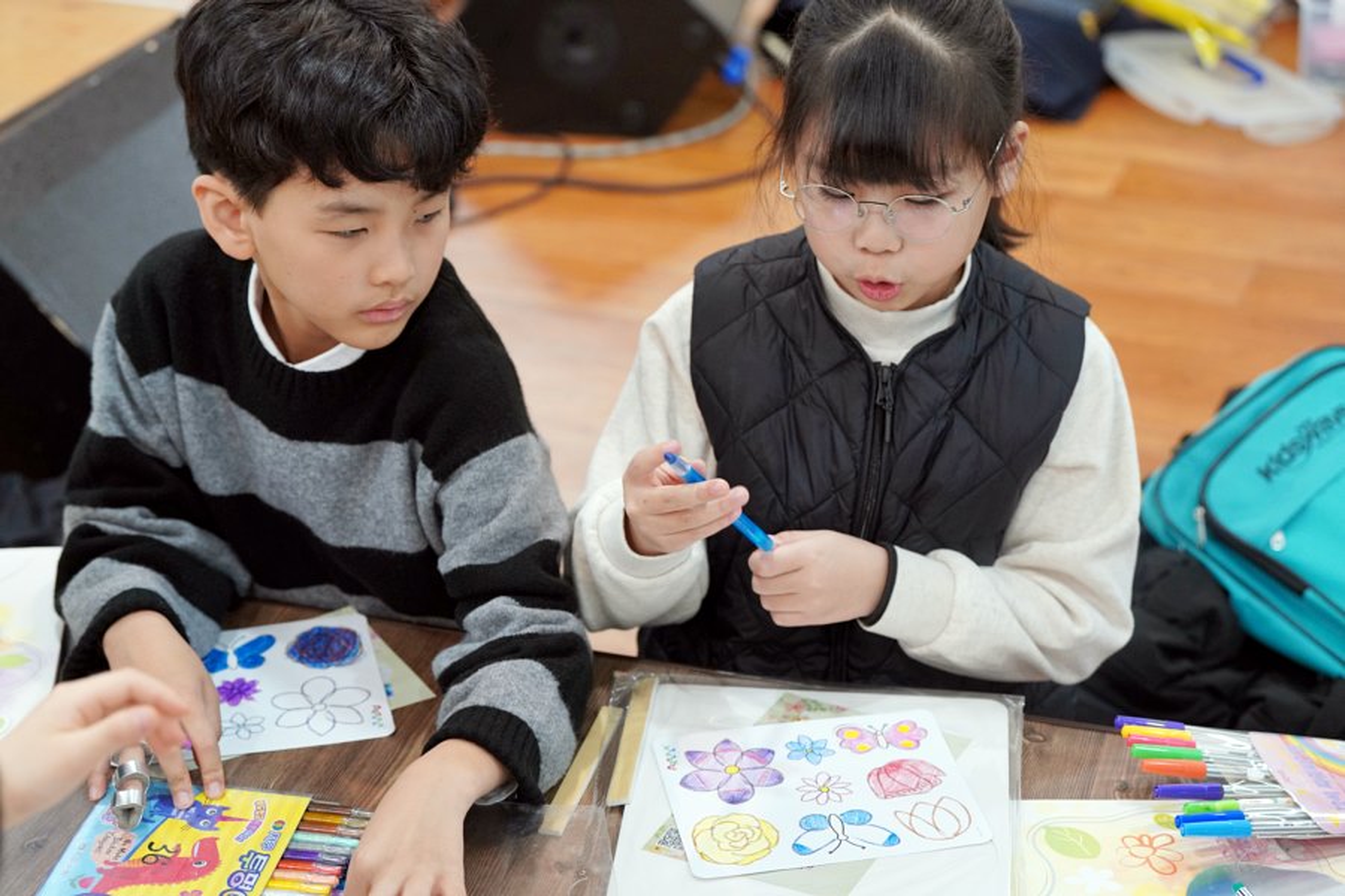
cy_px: 448
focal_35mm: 70
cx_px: 672
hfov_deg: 28.8
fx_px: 2615
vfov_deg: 19.5
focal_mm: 70
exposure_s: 1/160
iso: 2000
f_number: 4
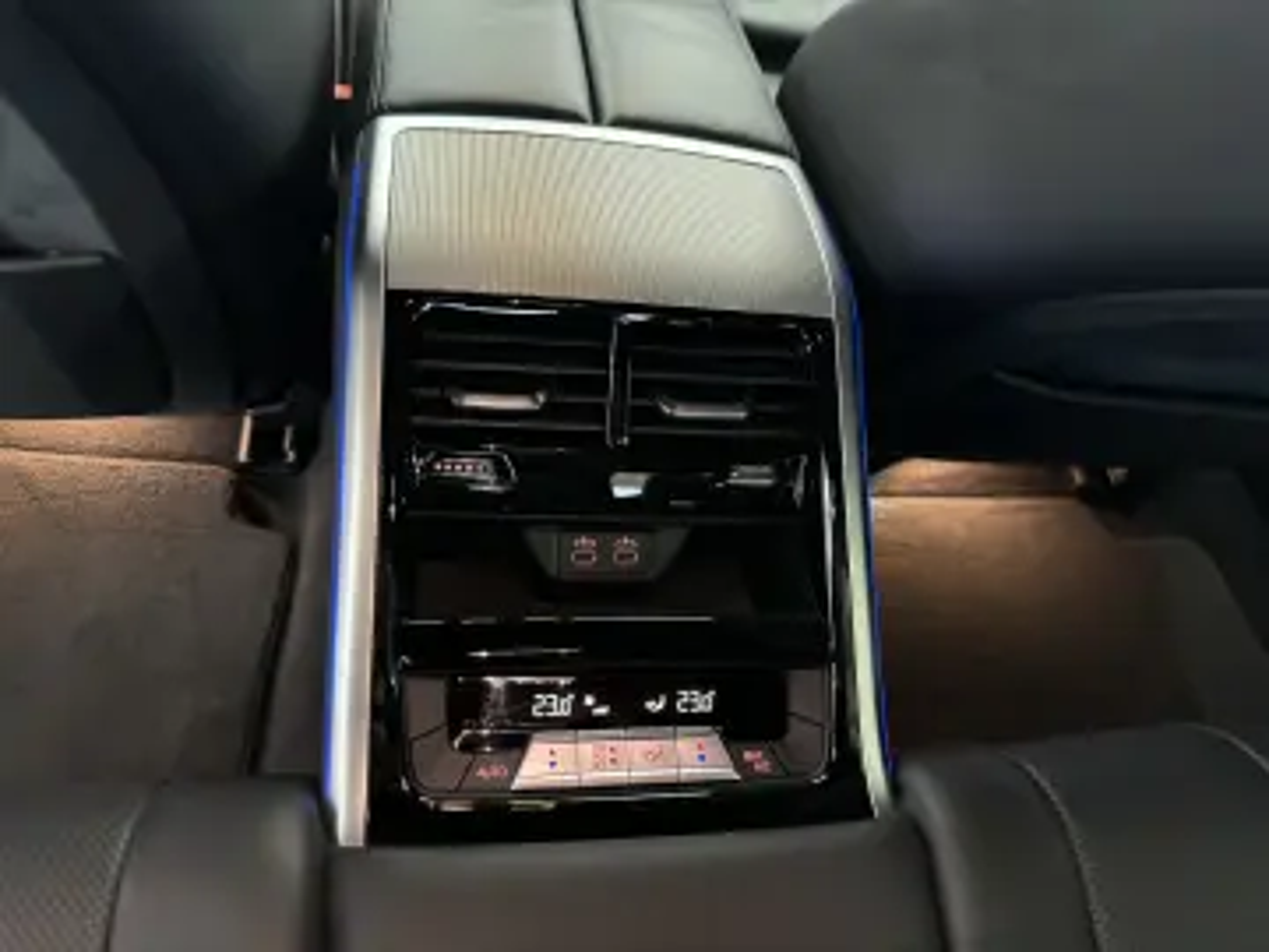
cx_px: 634
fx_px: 880
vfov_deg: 56.8
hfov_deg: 71.6
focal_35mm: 24
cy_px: 476
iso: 800
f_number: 1.78
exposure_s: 1/37
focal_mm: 6.76
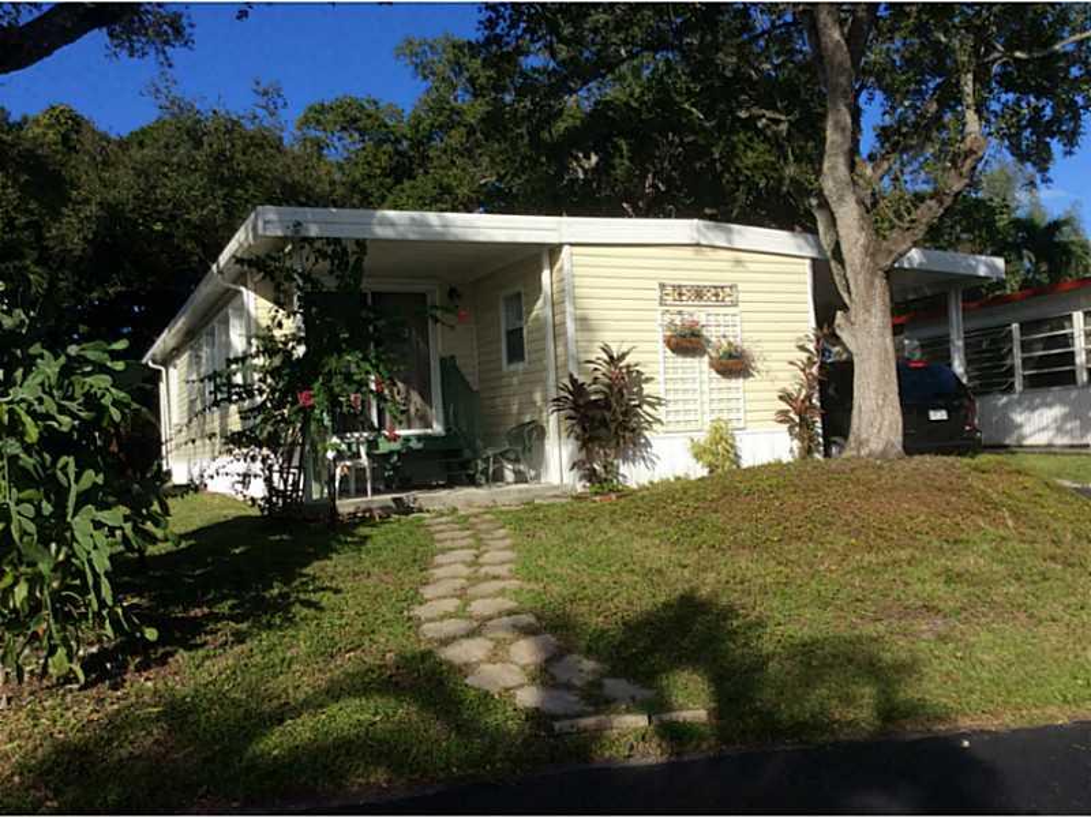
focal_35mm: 32
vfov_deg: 44.2
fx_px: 1009
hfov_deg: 56.8
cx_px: 546
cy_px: 409
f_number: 2.4
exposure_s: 1/1634
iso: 32
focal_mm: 3.3
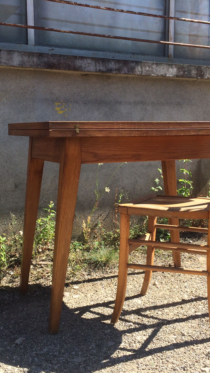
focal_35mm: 43
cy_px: 189
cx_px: 100
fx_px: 426
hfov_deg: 27.7
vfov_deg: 47.4
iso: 32
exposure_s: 1/1026
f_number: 2.2
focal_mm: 4.15
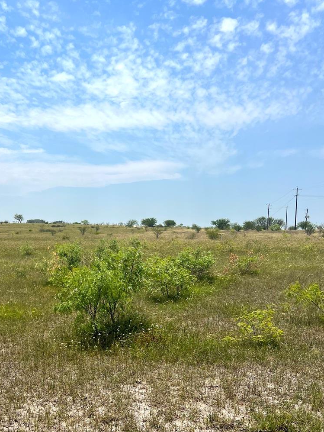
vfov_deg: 46.3
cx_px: 112
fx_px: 499
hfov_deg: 35.7
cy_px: 275
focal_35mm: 40
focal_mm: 5.7
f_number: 1.5
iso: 50
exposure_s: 1/7463
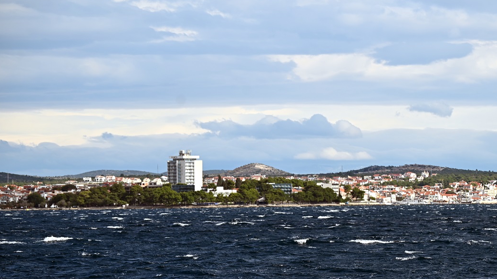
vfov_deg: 6.9
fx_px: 2306
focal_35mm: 175
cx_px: 355
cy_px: 186
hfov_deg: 12.3
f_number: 6.3
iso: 100
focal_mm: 116
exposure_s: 1/640
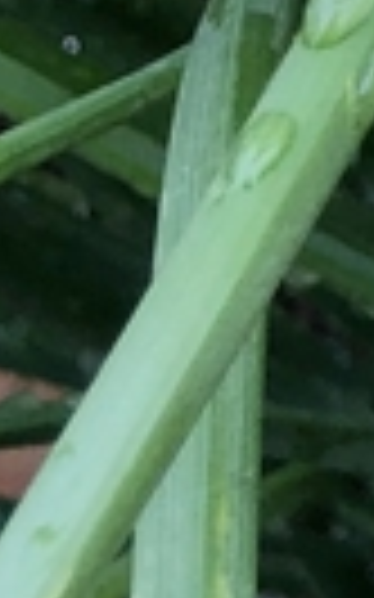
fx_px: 3722
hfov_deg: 5.2
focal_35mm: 228
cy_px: -1389
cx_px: 1460
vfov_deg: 7.6
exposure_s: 1/202
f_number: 1.8
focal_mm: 3.99
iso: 20
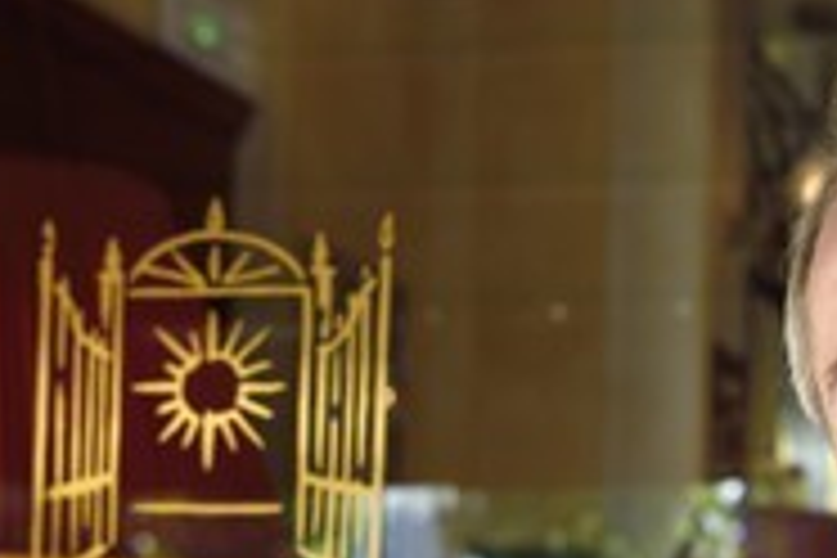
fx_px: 2209
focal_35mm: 95
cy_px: 621
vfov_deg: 14.1
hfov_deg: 21.3
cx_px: 612
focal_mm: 42
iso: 200
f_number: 5.6
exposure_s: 1/80
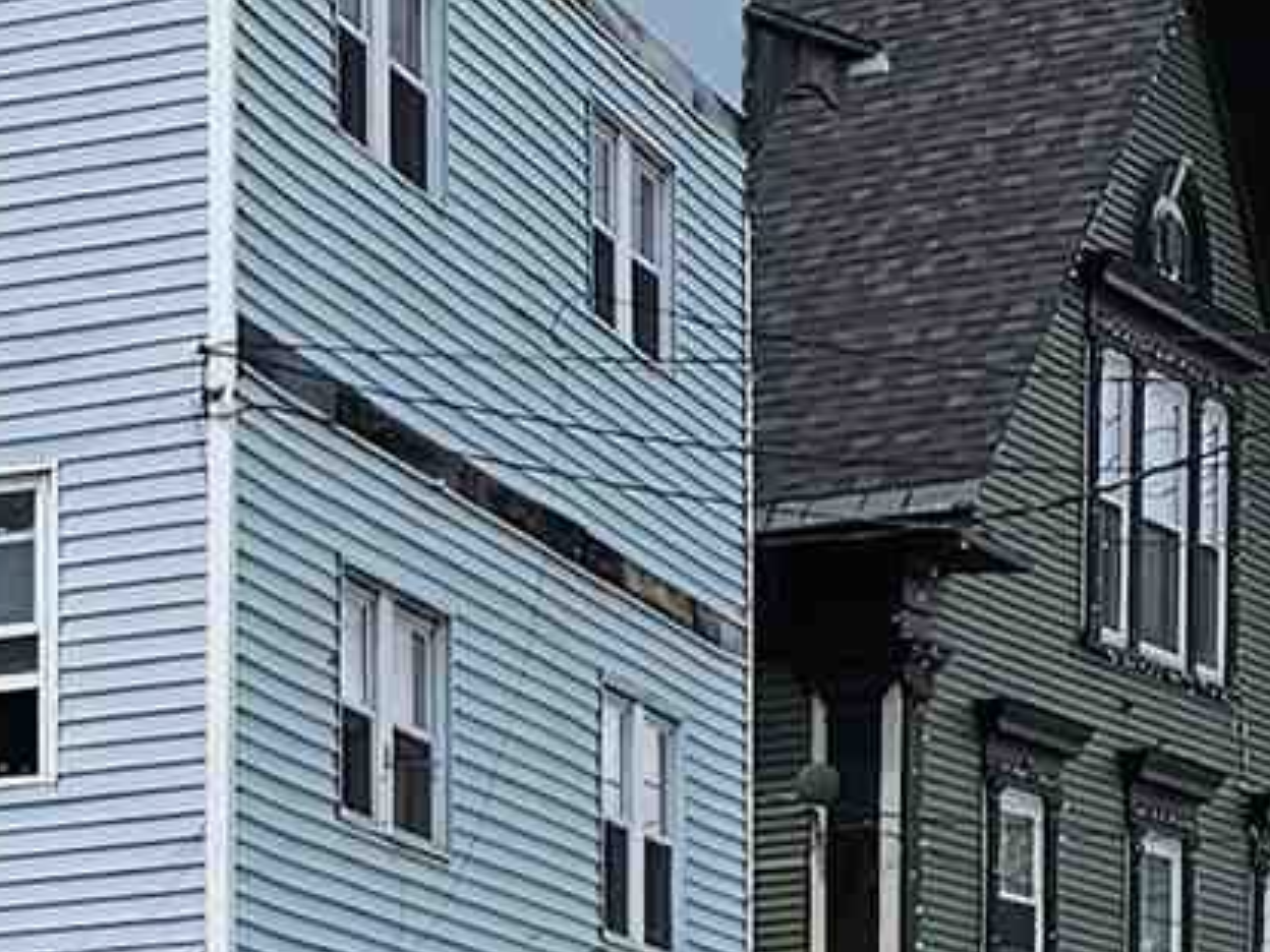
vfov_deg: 8.3
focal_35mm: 170
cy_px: 1846
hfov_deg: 10.5
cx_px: -1456
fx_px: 6237
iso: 10
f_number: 1.7
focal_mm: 6.3
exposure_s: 1/944
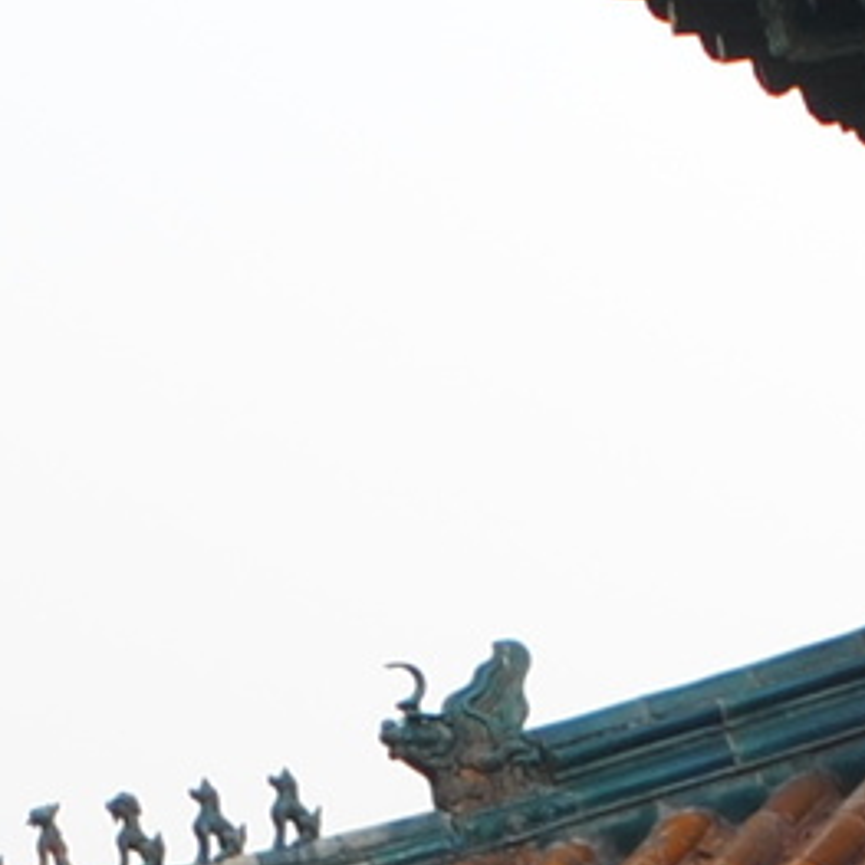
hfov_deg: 8.0
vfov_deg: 7.9
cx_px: 289
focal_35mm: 218
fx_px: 6163
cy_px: 1352
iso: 100
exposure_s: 1/160
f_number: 6.3
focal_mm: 18
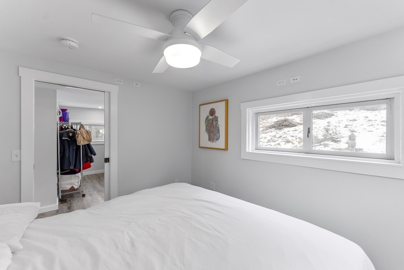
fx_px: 157
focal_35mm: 14
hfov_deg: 104.2
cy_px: 135
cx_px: 202
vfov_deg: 81.3
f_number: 5.6
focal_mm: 14
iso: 640
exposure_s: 1/80
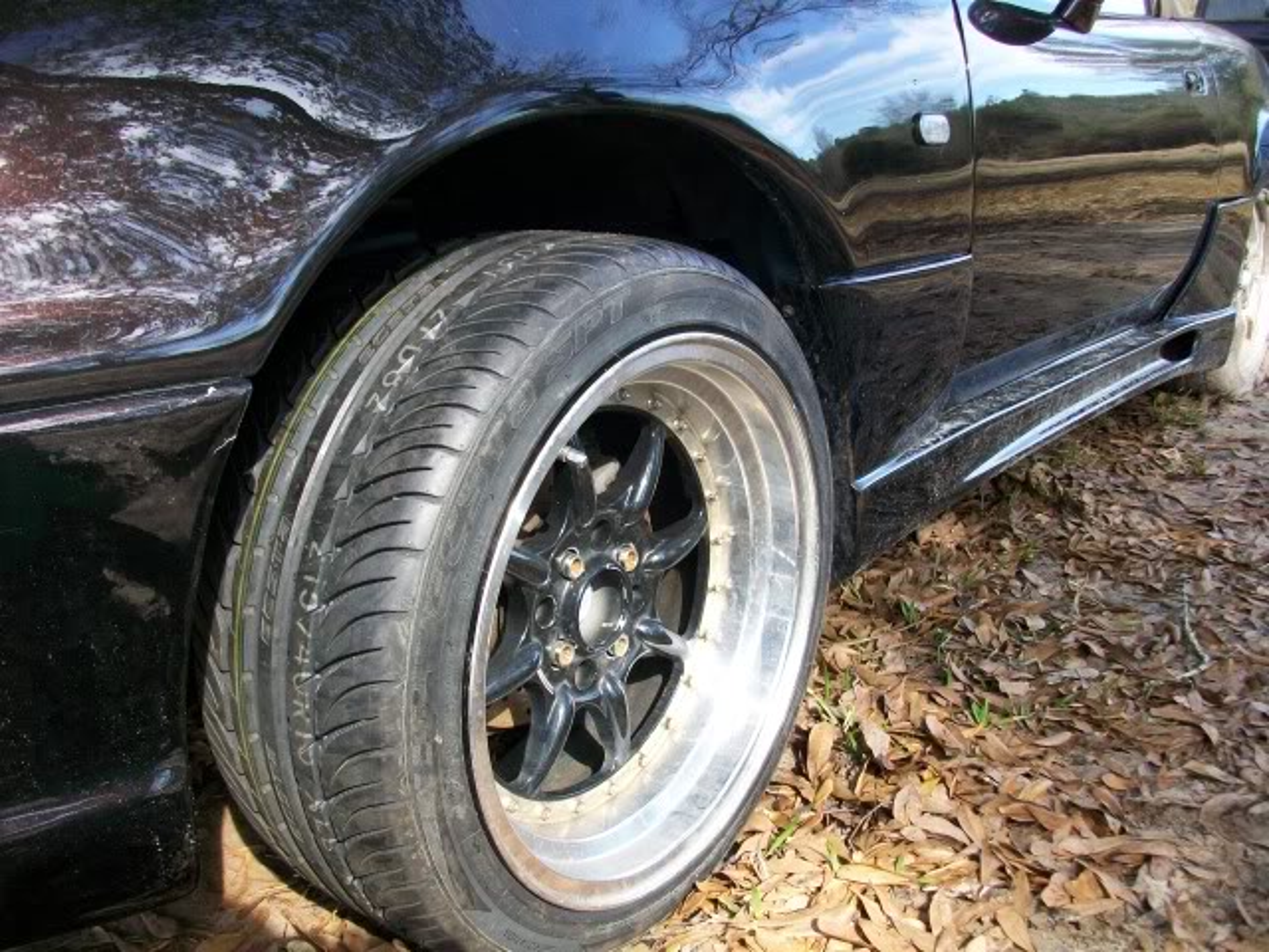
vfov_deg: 44.2
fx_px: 1173
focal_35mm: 32
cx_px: 634
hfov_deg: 56.8
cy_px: 476
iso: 64
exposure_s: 1/100
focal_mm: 5.7
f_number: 2.8
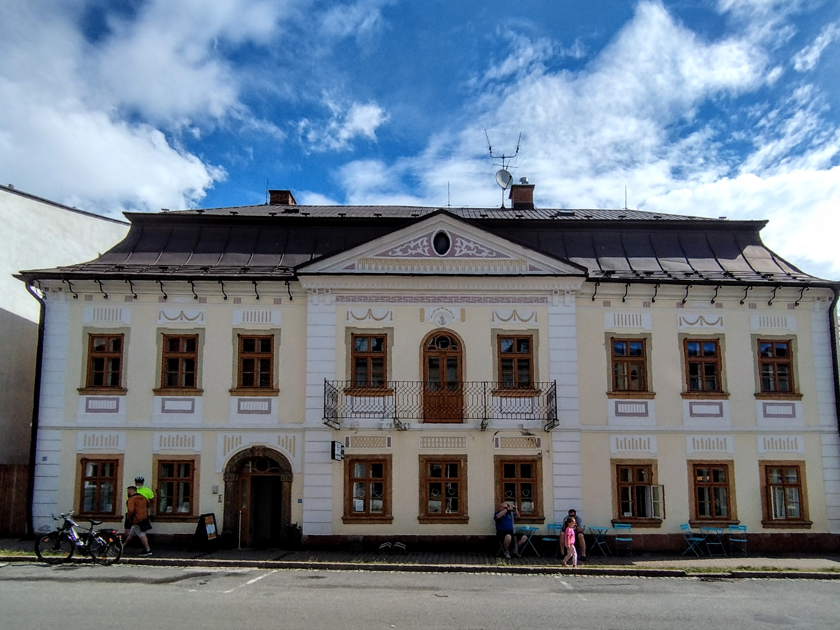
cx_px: 440
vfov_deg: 74.7
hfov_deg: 91.0
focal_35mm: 17
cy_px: 333
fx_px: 413
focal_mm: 1.65
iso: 50
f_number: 2.2
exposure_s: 1/2605
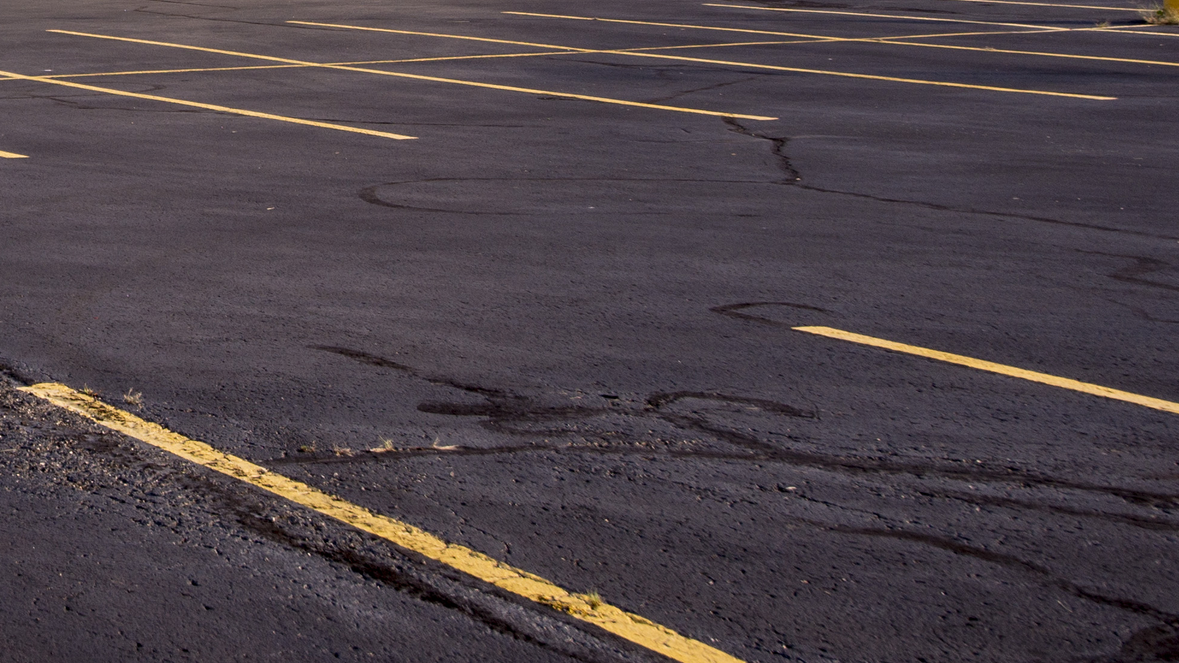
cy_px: -173
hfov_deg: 24.9
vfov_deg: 15.0
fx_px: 2407
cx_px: -229
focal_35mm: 77
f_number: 8
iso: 100
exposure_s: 1/125
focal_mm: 24
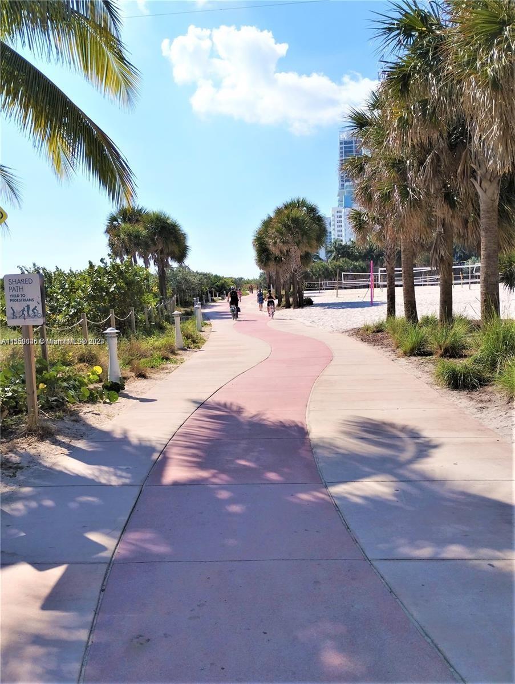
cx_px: 258
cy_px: 342
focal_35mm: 28
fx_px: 554
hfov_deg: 49.8
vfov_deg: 63.4
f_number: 1.8
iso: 100
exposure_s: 1/1029
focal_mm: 4.27
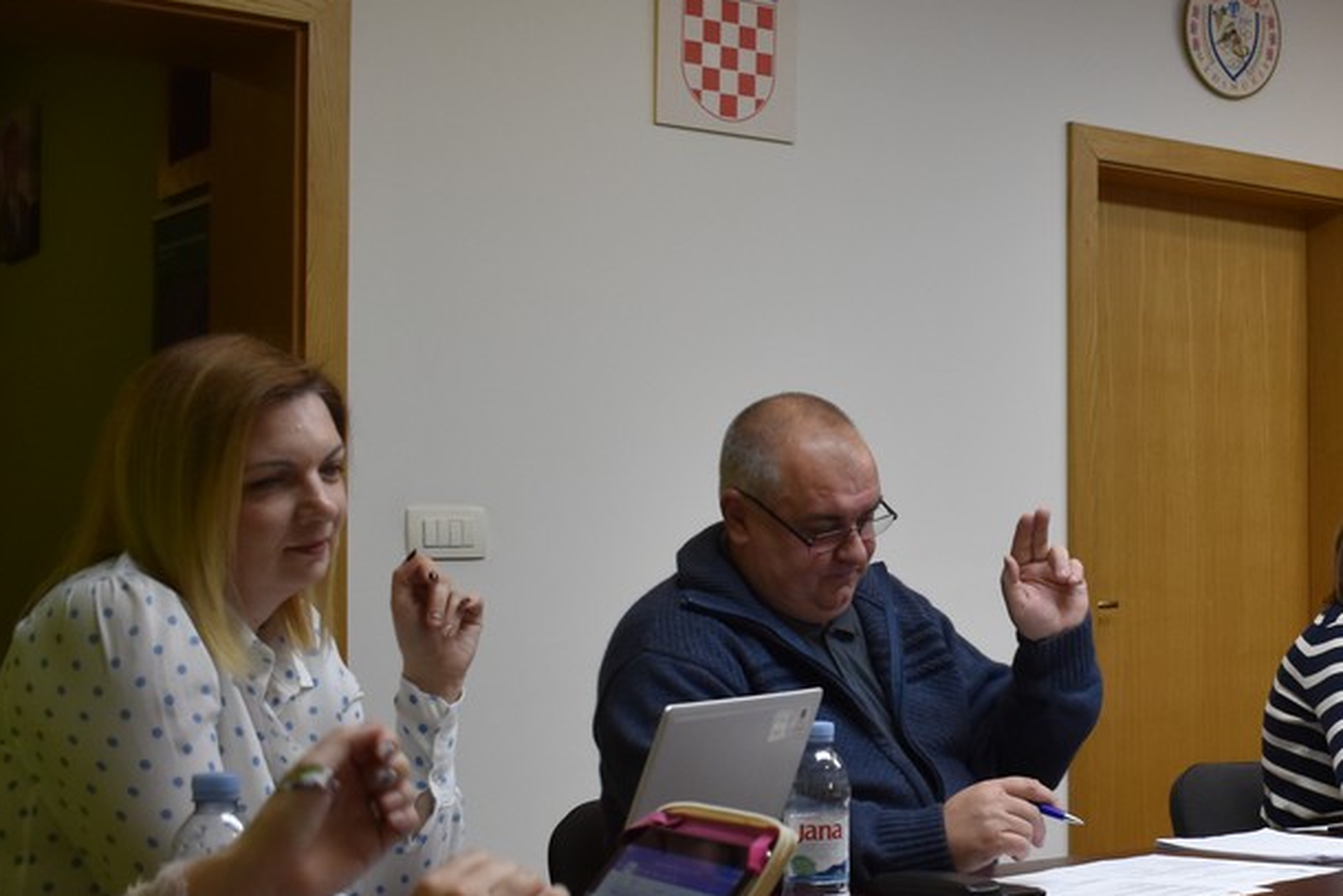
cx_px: 1220
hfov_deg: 32.2
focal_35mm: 59
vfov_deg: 22.9
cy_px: 583
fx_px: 2201
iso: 800
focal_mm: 20
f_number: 3.8
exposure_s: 1/200
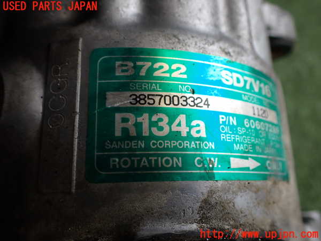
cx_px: 160
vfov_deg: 46.8
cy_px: 120
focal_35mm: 30
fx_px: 278
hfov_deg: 60.0
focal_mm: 5.4
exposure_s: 1/160
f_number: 2.3
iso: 100
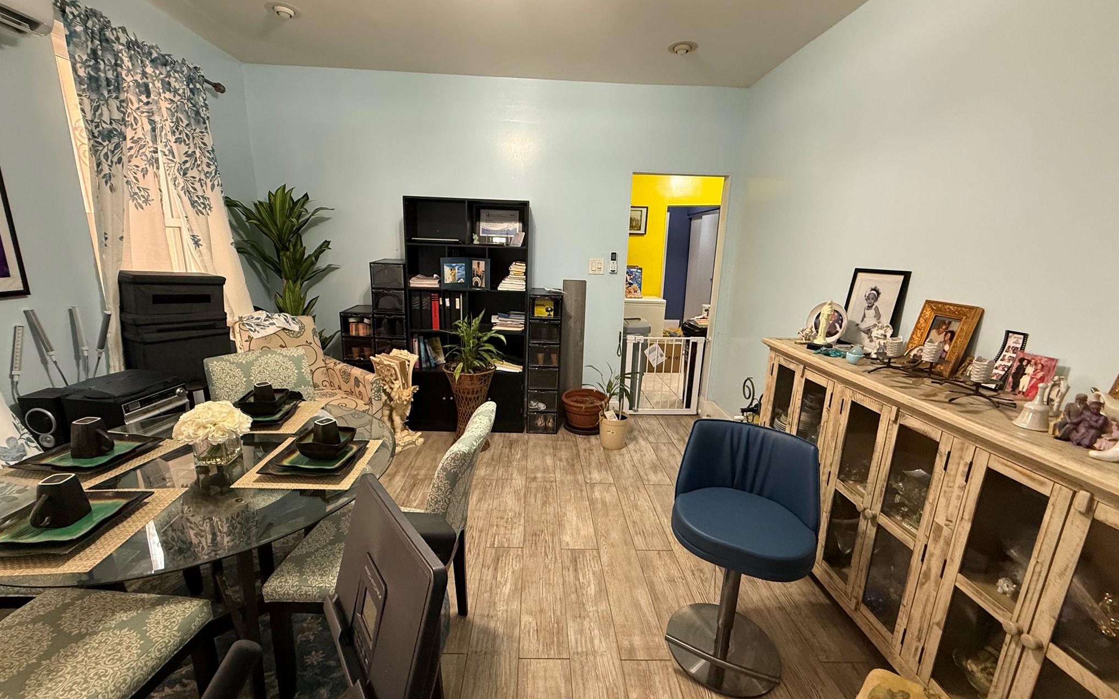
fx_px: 457
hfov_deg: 101.5
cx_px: 555
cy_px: 354
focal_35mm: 15
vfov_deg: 74.8
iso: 400
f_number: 2.2
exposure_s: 1/60
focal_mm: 2.22
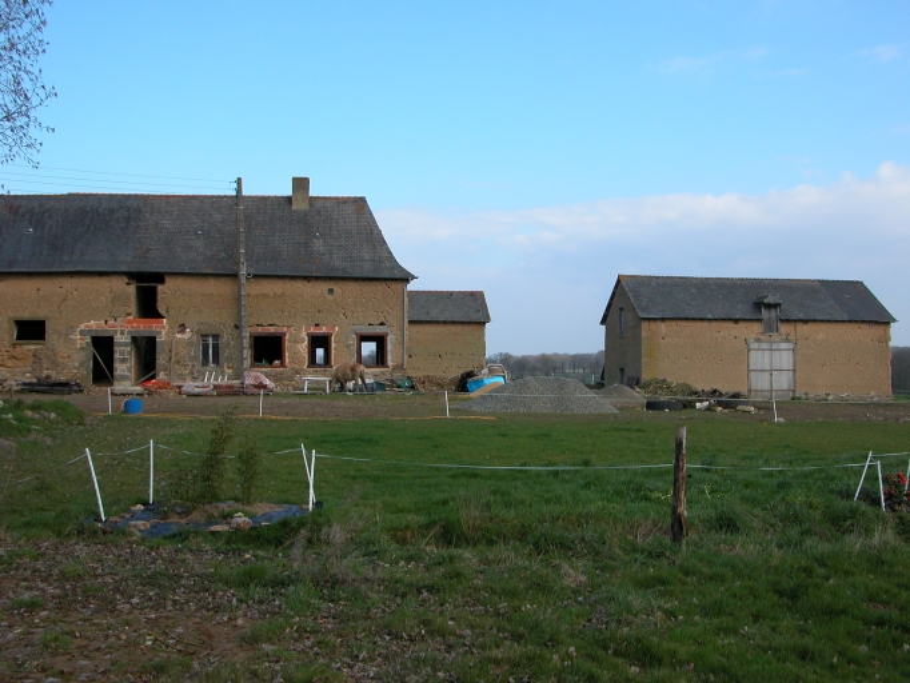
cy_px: 342
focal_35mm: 35
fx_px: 920
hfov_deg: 52.6
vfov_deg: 40.7
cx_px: 455
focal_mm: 8.9
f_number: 5.6
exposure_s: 1/265
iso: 100
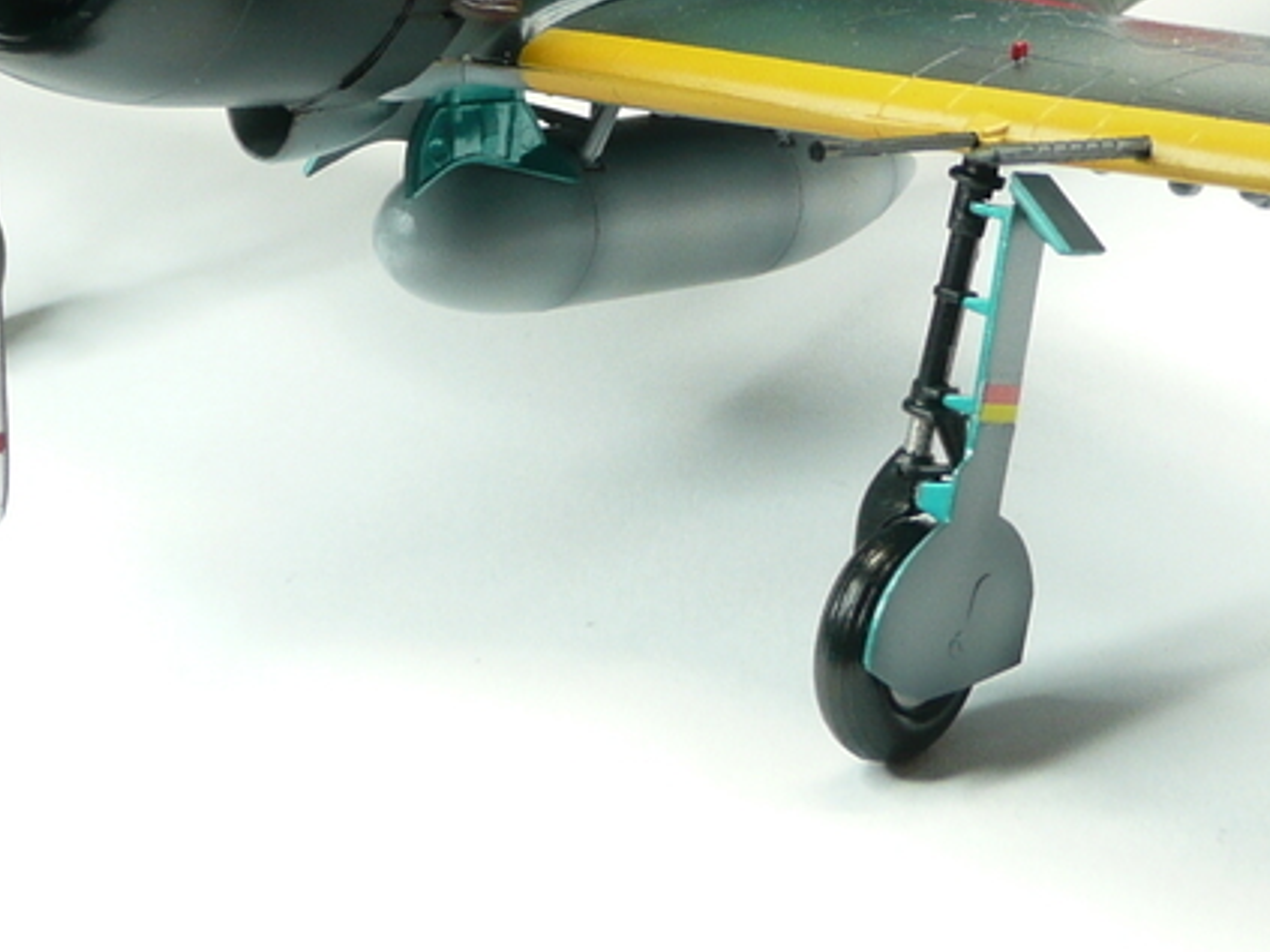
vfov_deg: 12.0
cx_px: 979
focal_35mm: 122
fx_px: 4475
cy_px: 24
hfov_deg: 16.1
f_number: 4
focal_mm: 7
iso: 100
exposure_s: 1/20
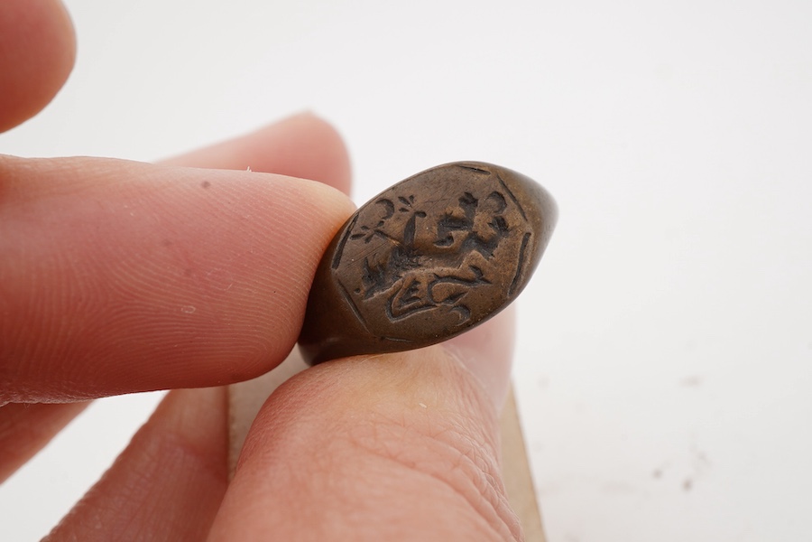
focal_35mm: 45
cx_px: 406
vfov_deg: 29.9
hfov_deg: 43.6
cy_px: 271
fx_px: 1015
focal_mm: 30
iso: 320
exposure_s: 1/160
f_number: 22
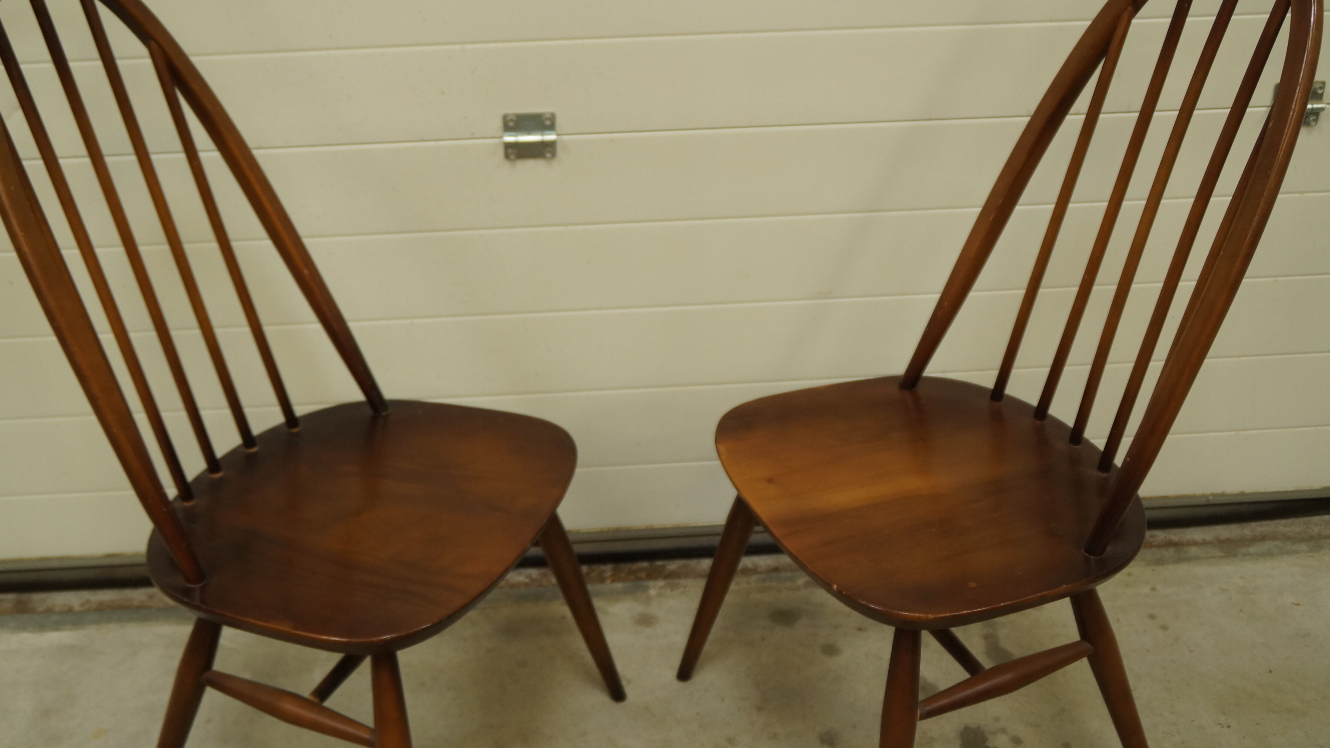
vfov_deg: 28.3
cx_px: 649
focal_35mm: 42
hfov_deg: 48.4
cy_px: 306
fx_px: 1481
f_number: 4
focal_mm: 24
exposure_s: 1/60
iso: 500
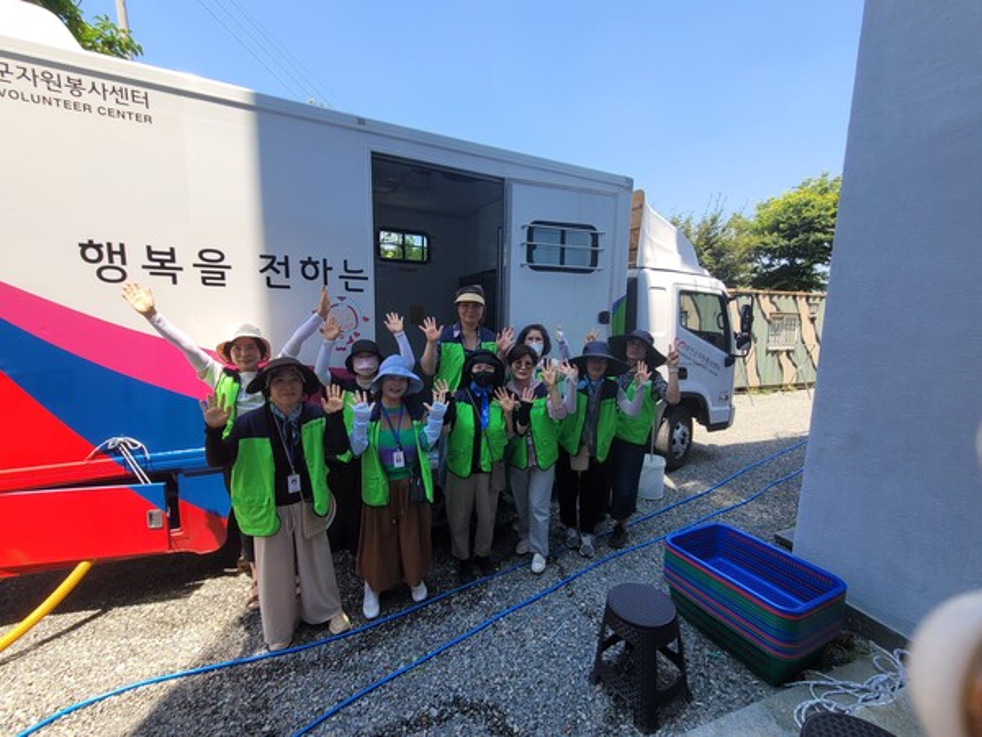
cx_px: 491
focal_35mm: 13
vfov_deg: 89.9
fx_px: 369
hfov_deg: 106.2
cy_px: 368
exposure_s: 1/707
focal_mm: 2.2
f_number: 2.2
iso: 50
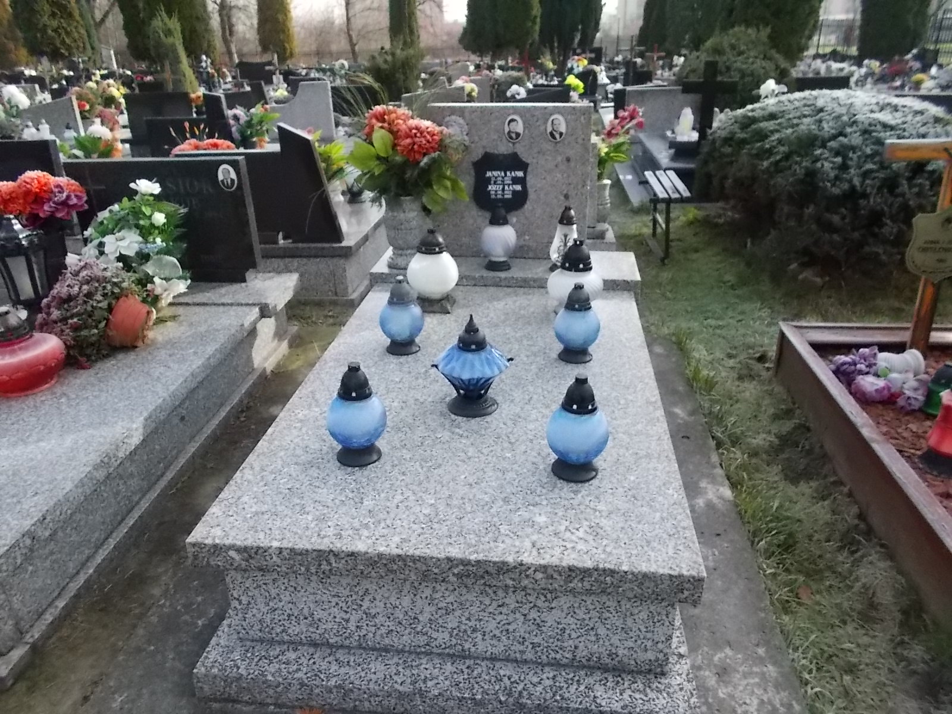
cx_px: 476
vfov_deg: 53.1
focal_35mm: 26
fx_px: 715
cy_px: 357
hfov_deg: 67.3
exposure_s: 1/160
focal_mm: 4.6
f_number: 8
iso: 400
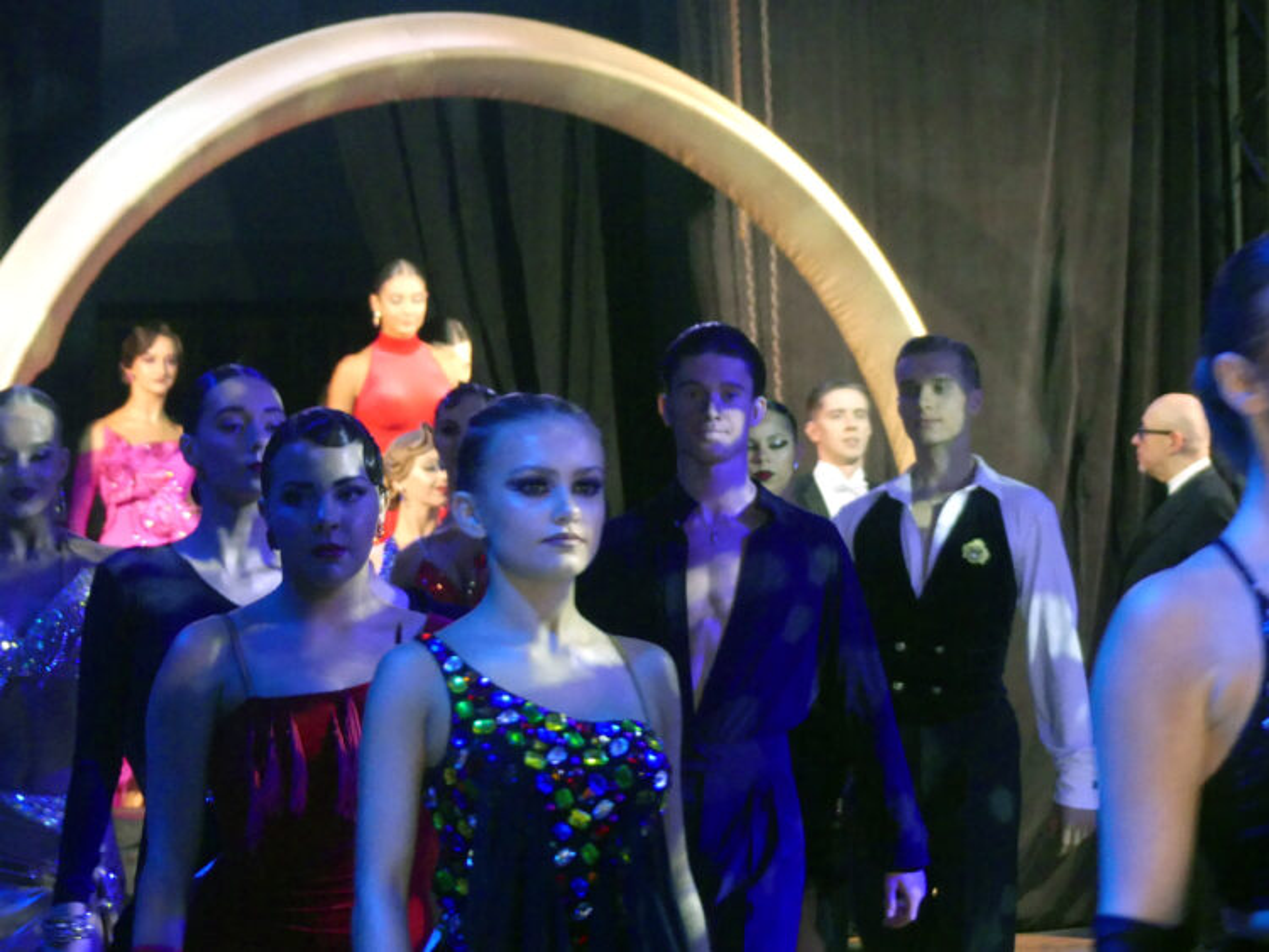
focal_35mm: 186
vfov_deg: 8.0
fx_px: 6821
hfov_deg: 10.6
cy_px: 476
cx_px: 634
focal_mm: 33.5
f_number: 2.8
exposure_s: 1/80
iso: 1600
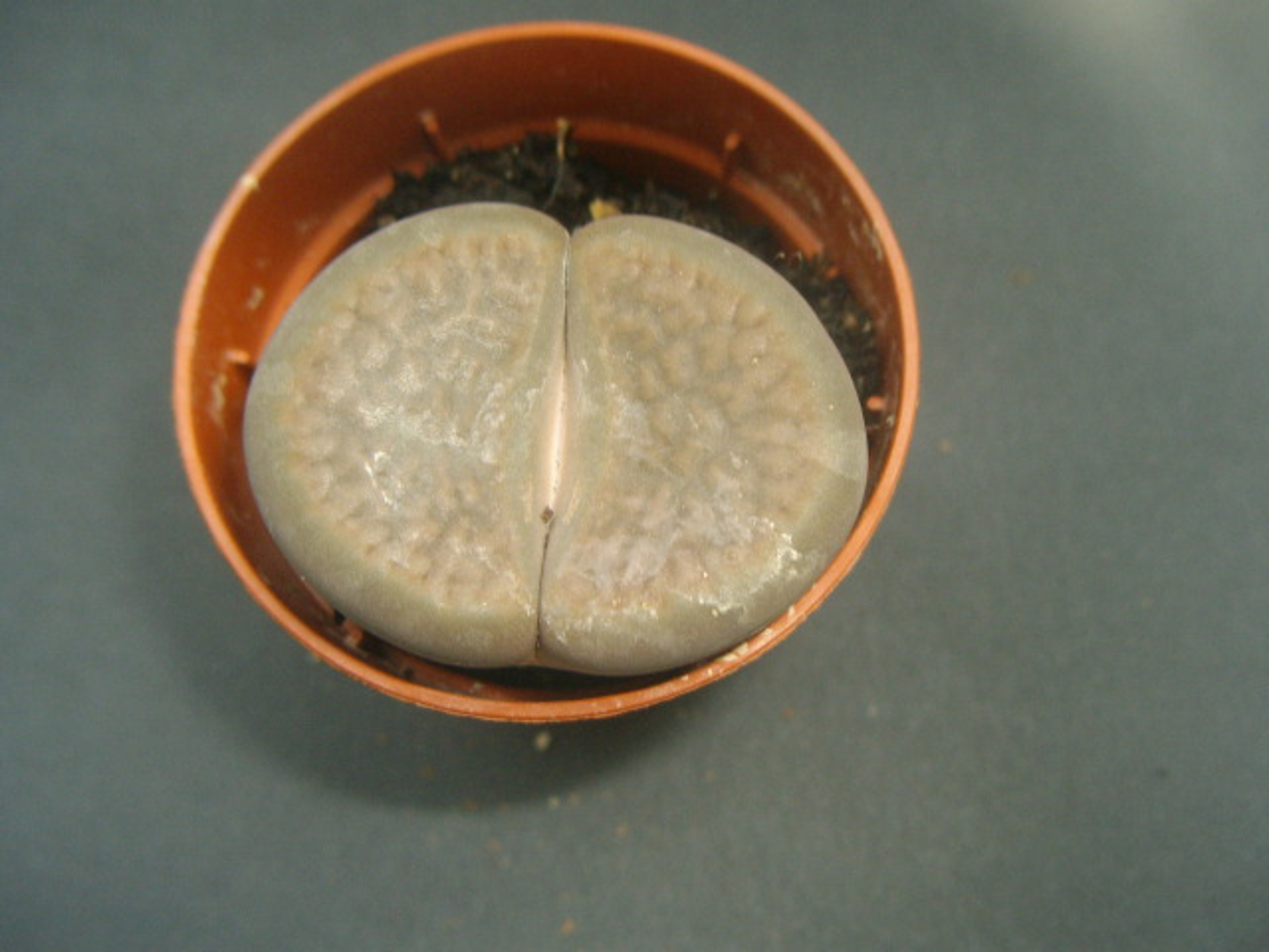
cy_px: 476
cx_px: 634
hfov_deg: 51.4
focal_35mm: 36
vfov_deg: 39.7
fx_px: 1320
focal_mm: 6
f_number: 2.7
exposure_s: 1/50
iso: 160
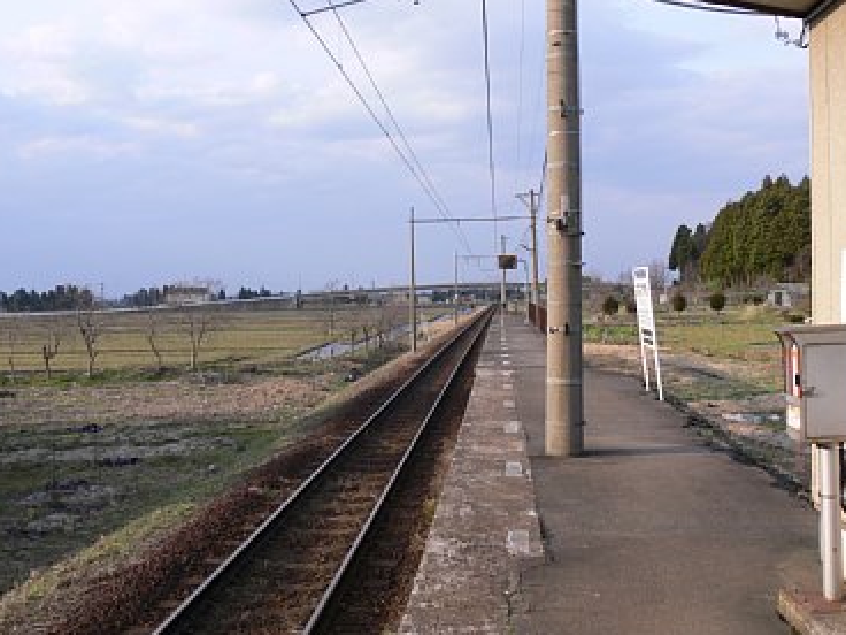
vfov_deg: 37.7
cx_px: 416
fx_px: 929
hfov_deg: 49.0
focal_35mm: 38
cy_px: 304
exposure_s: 1/125
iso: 80
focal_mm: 7.4
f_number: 5.6
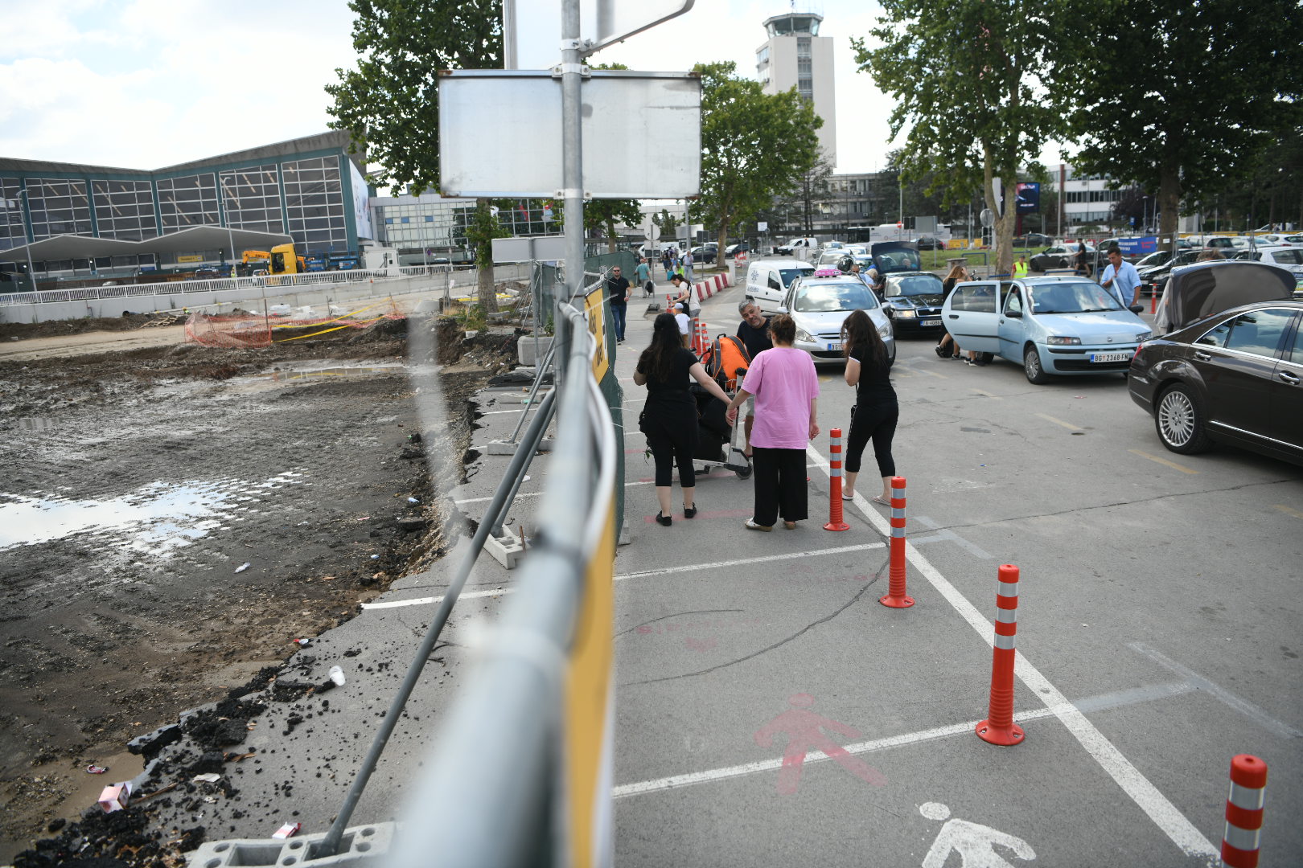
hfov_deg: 73.7
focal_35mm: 24
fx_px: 869
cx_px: 652
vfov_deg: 53.1
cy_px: 434
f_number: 3.2
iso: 250
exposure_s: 1/2000
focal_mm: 24
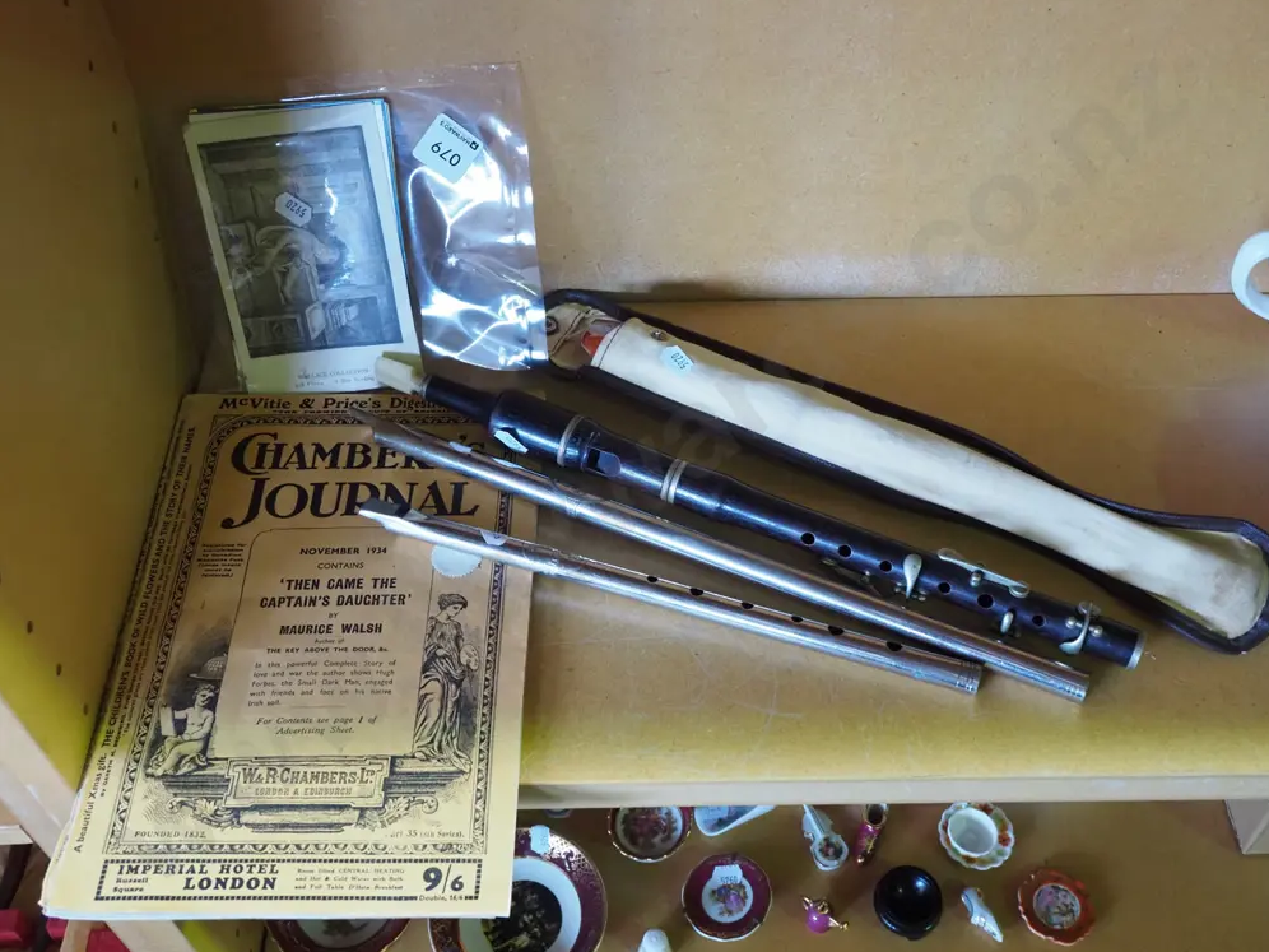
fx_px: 1356
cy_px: 473
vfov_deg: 38.7
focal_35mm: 37
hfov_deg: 50.1
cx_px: 651
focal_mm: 18
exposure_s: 1/40
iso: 2500
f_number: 5.6
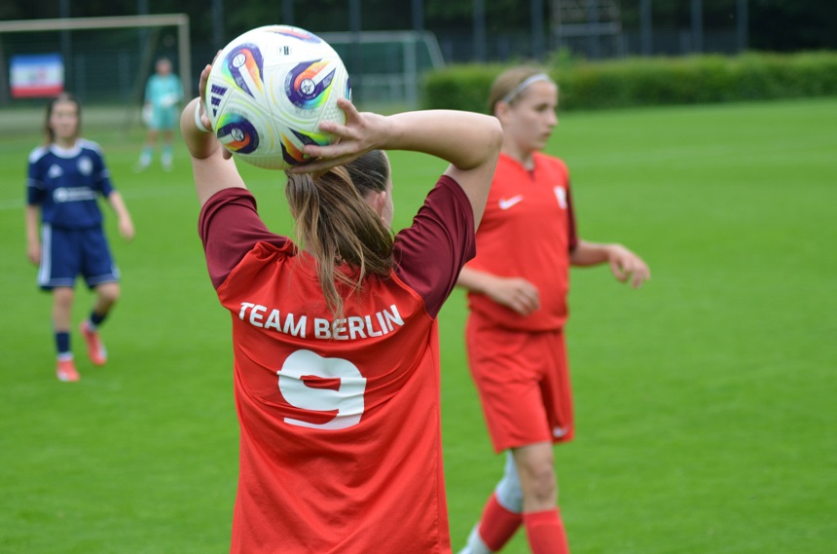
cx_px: 418
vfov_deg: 12.1
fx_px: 2609
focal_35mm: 112
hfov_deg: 18.2
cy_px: 277
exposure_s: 1/1250
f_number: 5
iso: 400
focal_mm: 75
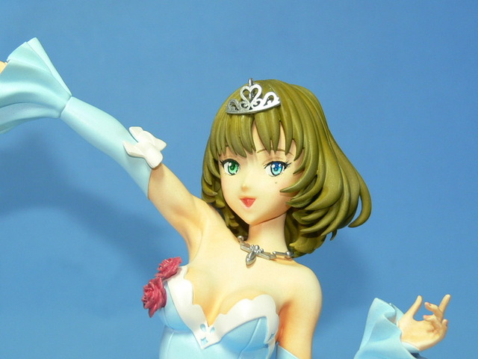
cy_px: 180
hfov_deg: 14.3
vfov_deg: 10.7
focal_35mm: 138
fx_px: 1906
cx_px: 239
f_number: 3.2
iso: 80
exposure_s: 1/30
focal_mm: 18.4
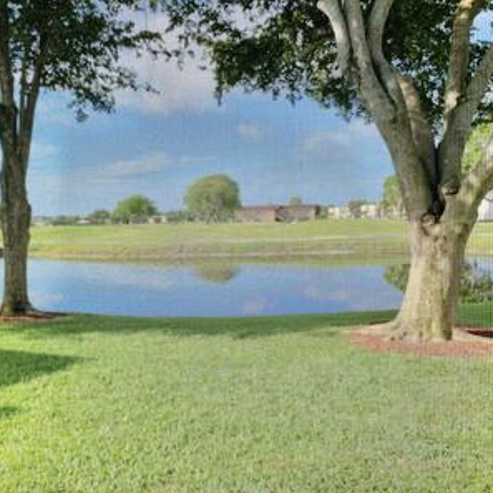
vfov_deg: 52.5
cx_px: 191
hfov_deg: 52.1
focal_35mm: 31
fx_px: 500
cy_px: 247
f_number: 1.8
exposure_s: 1/1182
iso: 32
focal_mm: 4.25
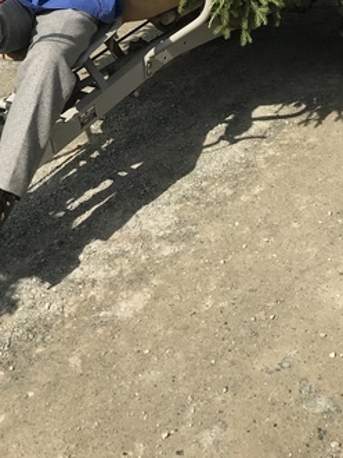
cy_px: -65
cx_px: 115
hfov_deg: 22.5
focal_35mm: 65
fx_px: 859
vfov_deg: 27.0
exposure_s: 1/2083
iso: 20
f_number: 1.8
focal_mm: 3.99
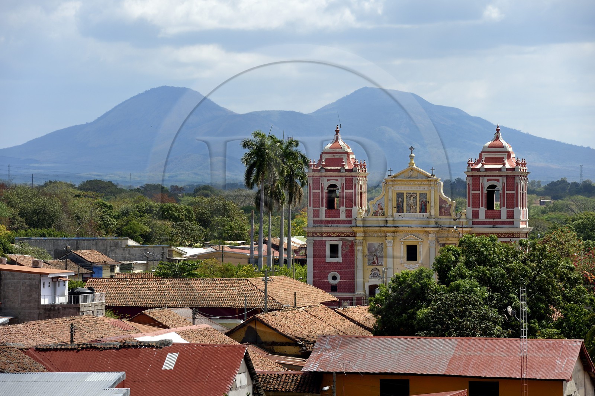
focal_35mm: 200
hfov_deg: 10.3
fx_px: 3303
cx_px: 298
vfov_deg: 6.9
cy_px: 198
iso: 200
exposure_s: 1/320
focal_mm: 200
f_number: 10
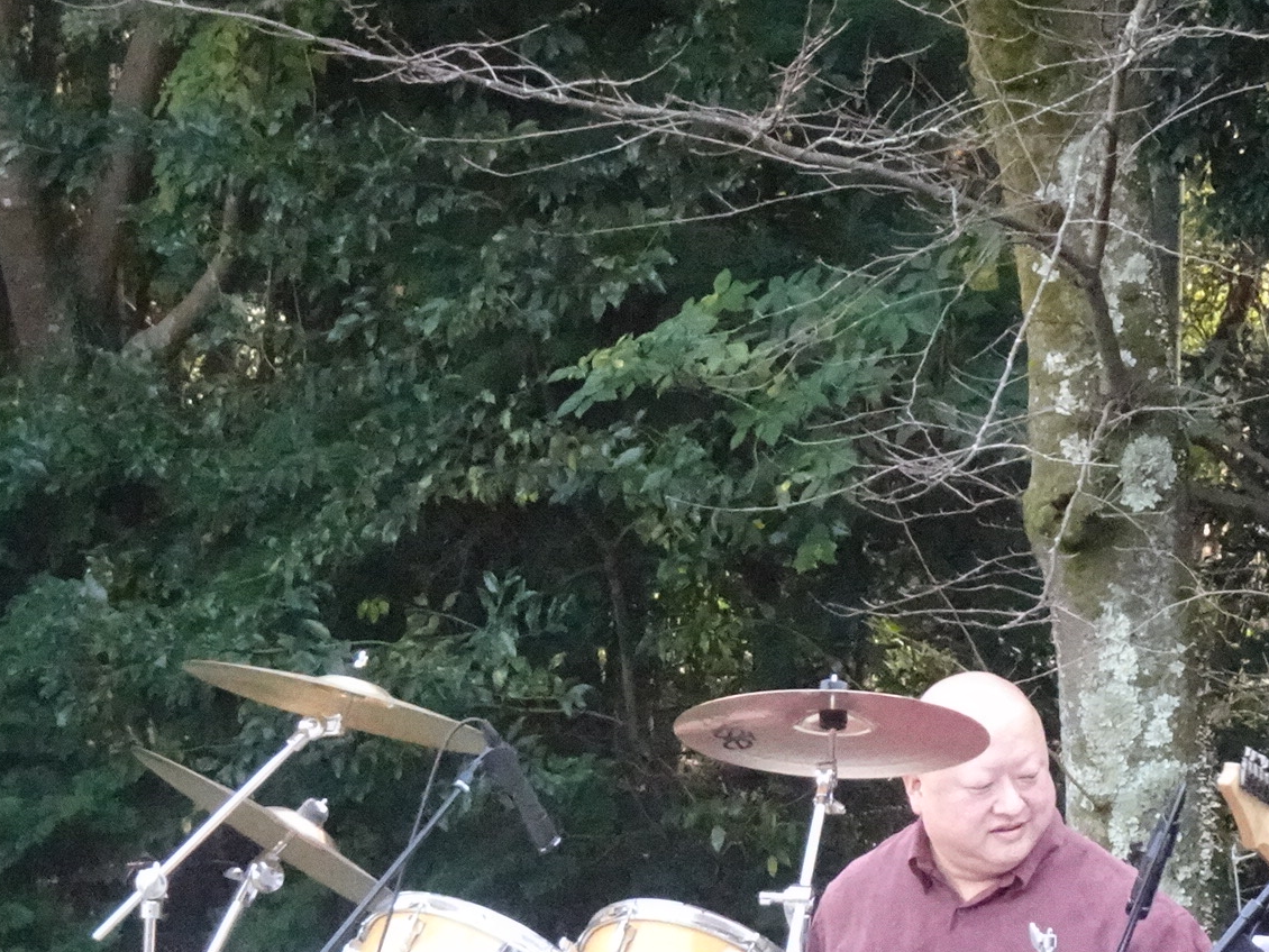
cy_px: 781
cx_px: 1067
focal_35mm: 250
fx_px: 9167
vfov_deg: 5.9
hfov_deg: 7.9
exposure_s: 1/250
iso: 2000
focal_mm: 17.15
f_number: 5
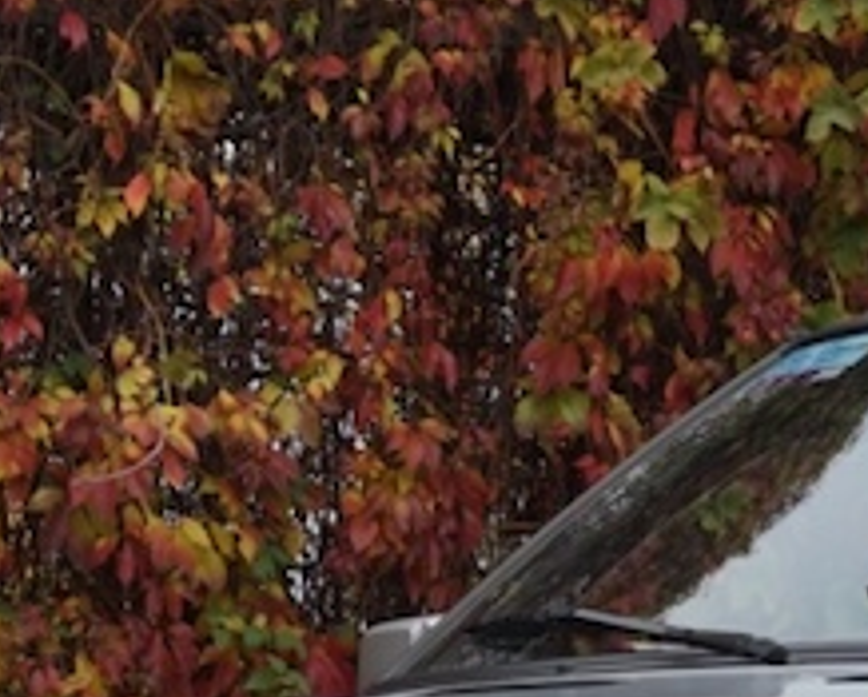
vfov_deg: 8.8
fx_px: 4480
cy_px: 844
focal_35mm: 174
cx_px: 944
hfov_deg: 10.9
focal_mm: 27
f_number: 6.3
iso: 100
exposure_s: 1/200
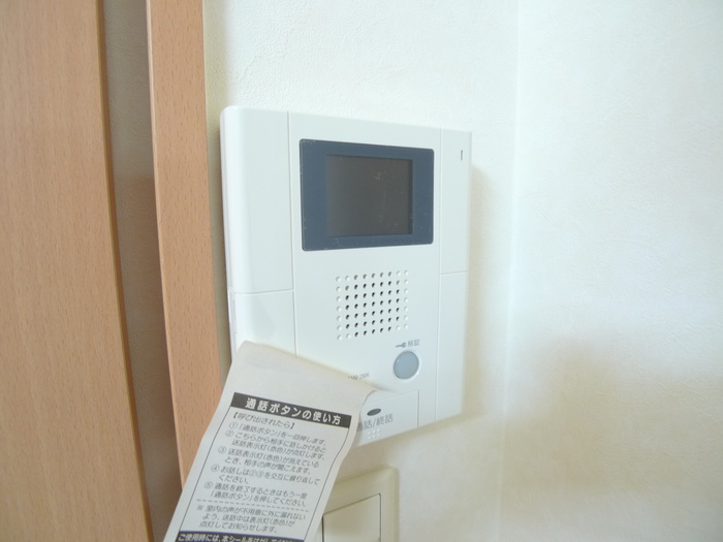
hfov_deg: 71.6
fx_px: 501
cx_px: 362
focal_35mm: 24
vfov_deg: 56.8
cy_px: 271
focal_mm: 5.1
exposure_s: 1/30
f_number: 2
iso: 200
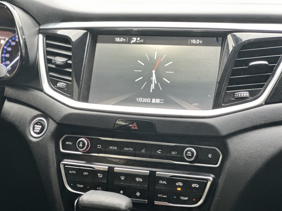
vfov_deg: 19.1
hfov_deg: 25.3
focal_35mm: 77
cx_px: 141
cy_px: 106
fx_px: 627
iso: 640
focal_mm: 9
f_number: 2.8
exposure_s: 1/15
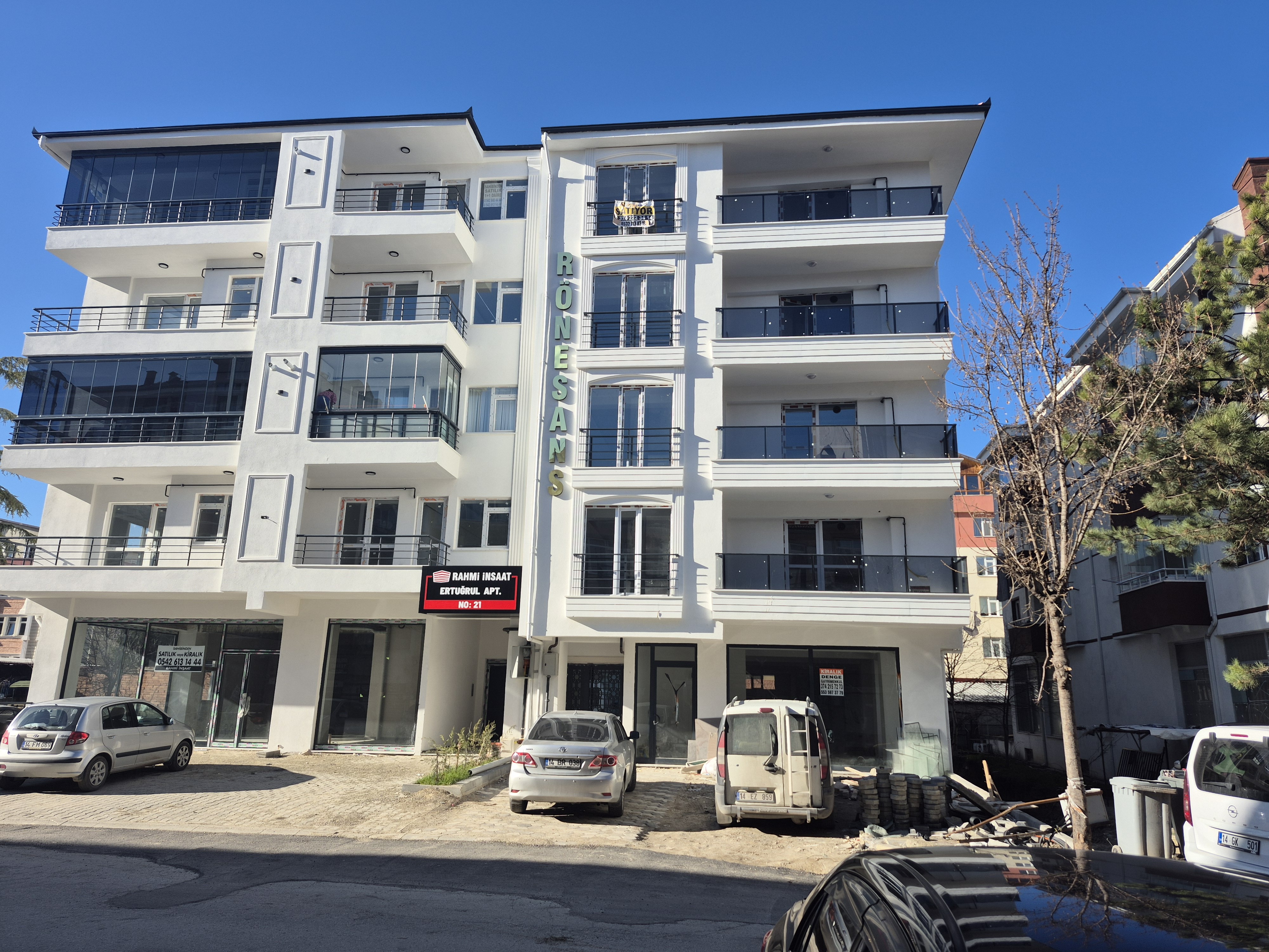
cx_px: 634
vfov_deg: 58.9
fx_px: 843
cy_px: 476
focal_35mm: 23
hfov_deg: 73.9
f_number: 1.8
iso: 25
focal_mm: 5.4
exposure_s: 1/1292
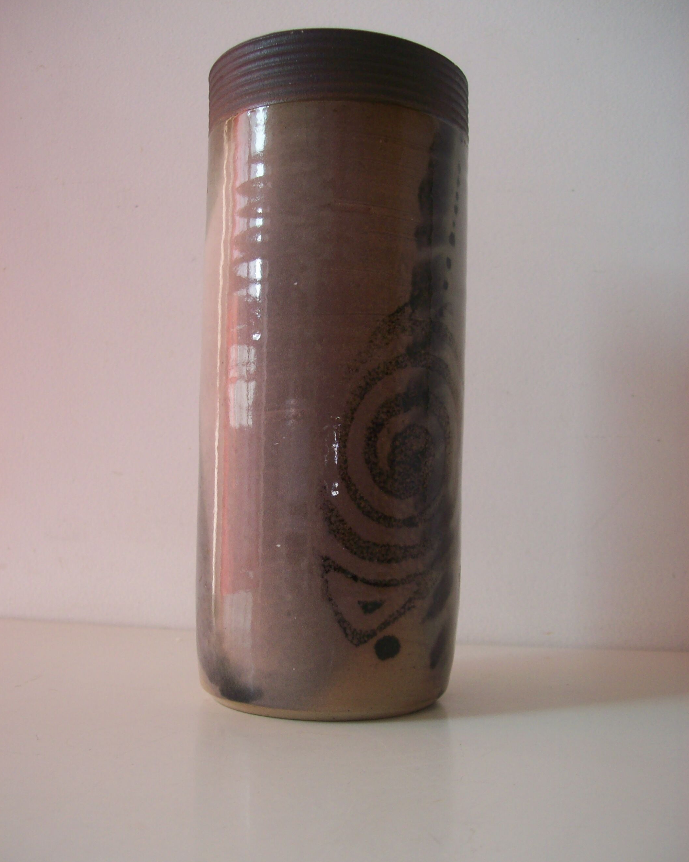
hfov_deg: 39.2
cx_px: 343
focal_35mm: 38
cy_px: 447
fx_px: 969
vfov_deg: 47.9
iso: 80
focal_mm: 6
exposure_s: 1/74.7
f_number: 2.7
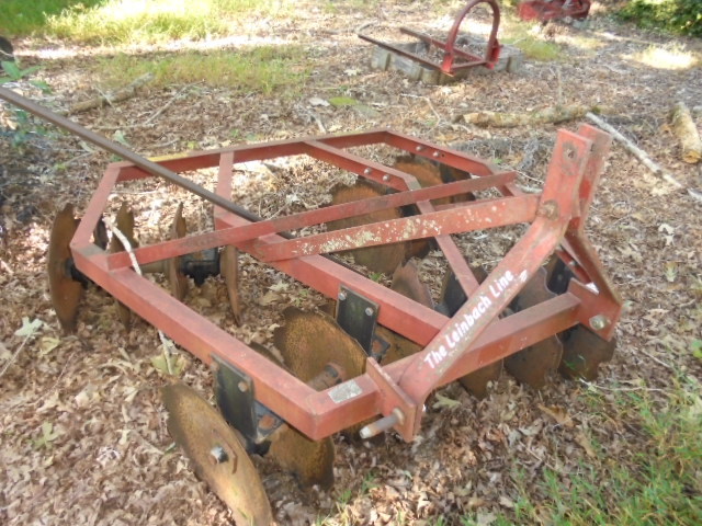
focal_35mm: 26
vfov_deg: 53.1
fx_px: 527
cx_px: 351
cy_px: 263
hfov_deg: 67.3
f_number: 3.5
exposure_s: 1/30
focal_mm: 4.6
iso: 400
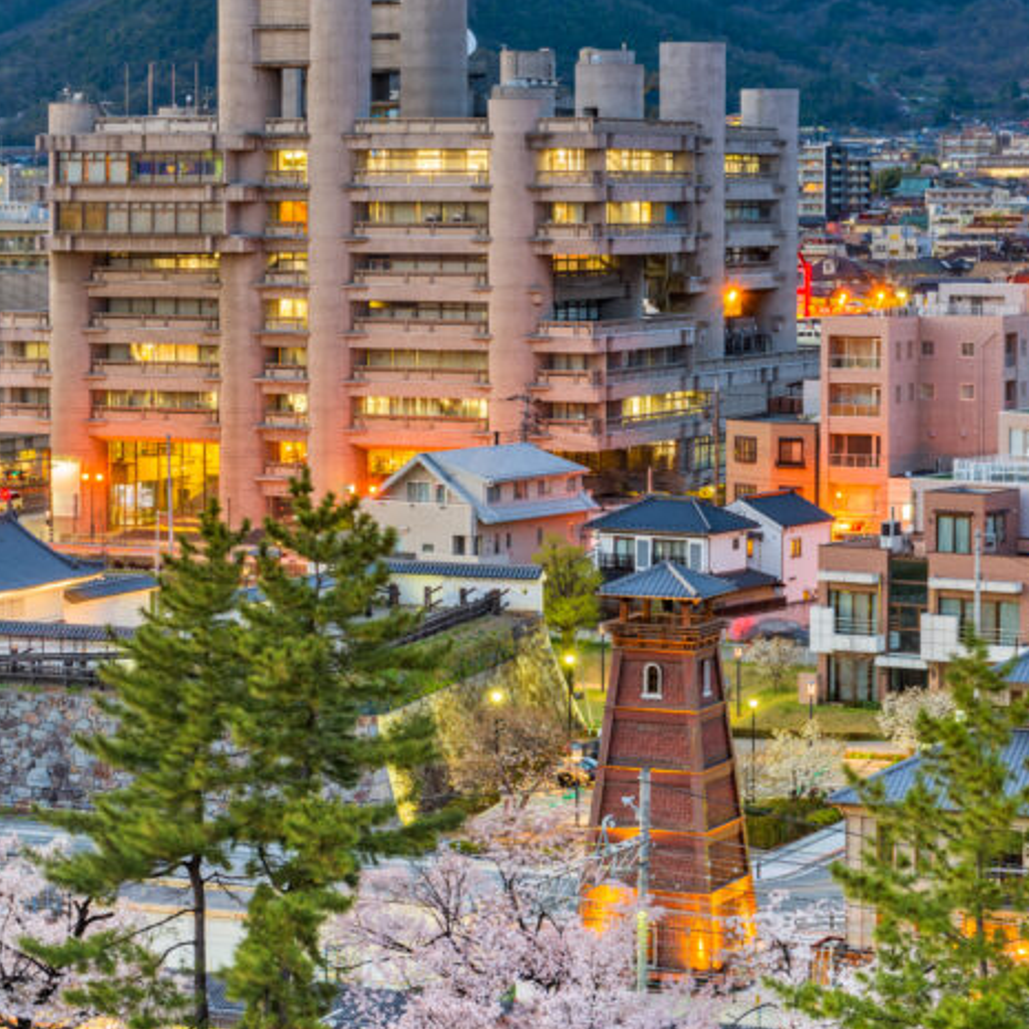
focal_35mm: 116
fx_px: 3901
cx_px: 336
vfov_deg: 15.0
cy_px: 306
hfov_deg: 15.0
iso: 64
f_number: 11
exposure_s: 13
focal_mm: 62
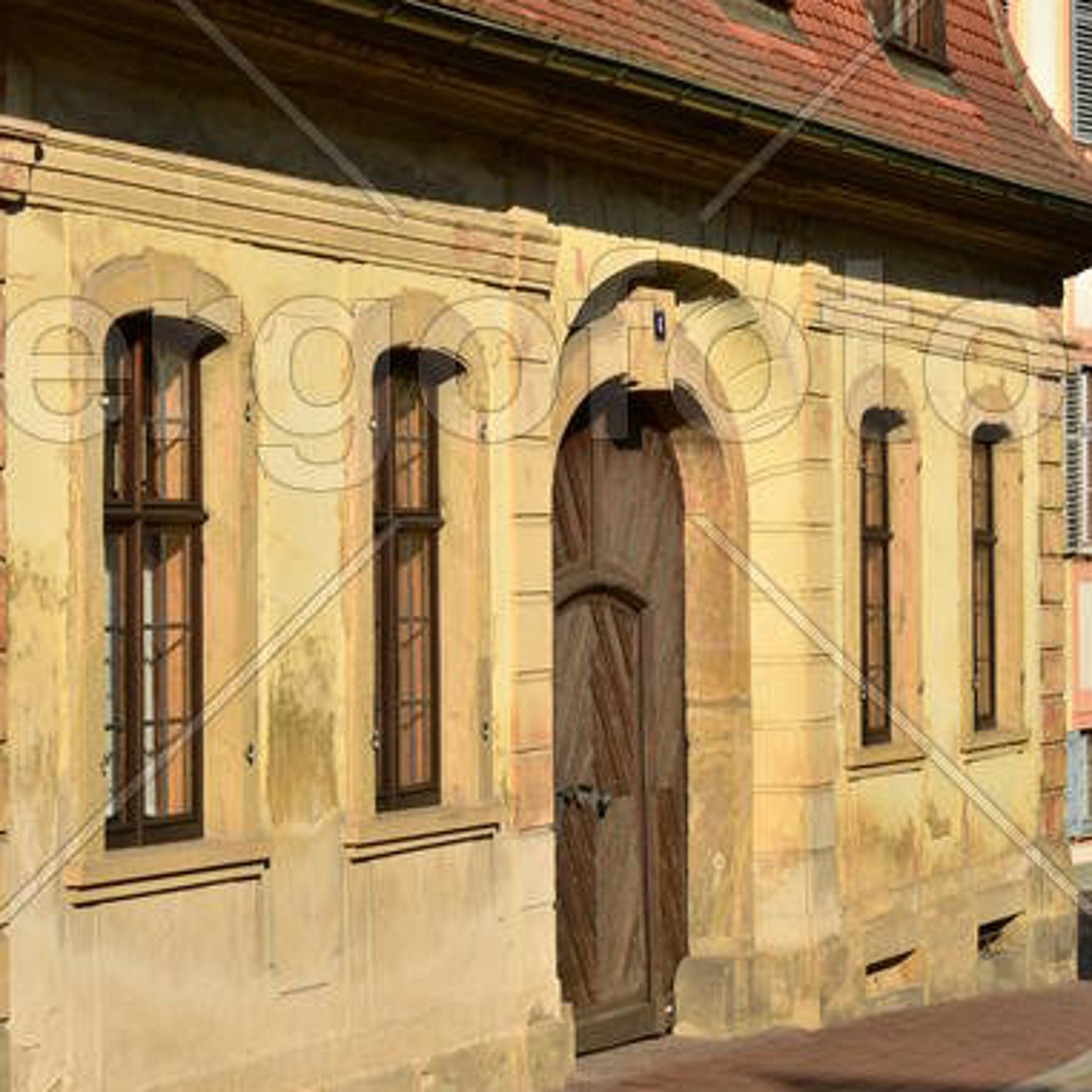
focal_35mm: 107
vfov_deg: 16.3
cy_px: 370
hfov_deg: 16.3
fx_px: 3806
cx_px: 549
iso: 100
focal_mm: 55
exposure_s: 1/160
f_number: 11
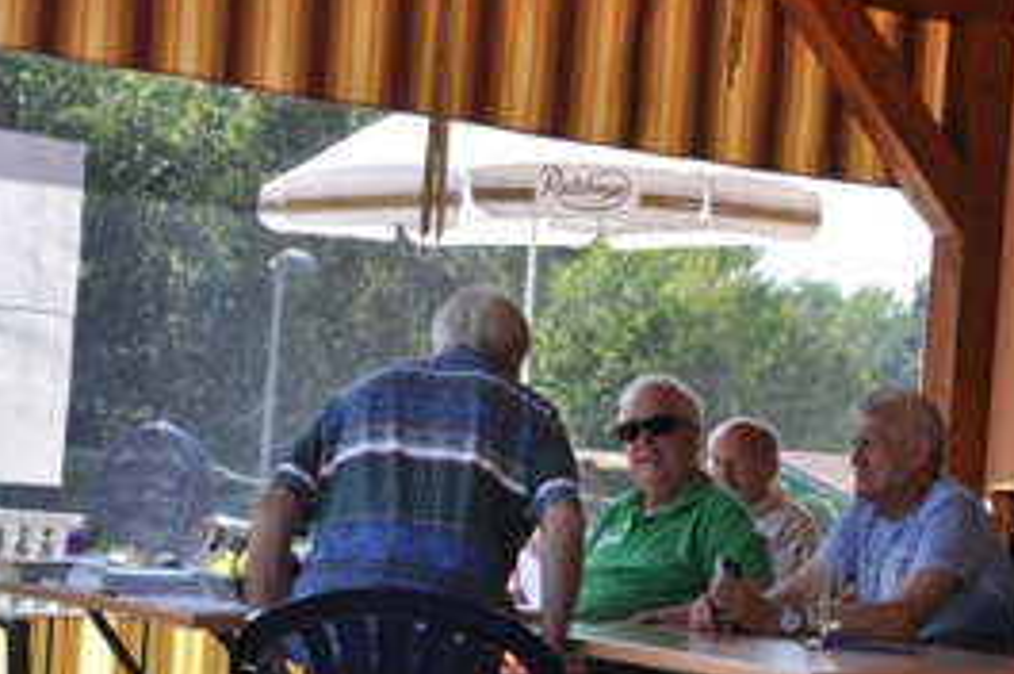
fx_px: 2499
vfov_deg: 15.3
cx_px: 719
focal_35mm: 89
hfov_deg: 22.8
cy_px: 490
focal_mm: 35
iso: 400
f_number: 4.5
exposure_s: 1/1000
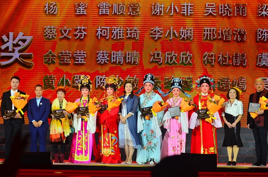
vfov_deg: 11.4
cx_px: 134
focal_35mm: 120
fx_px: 891
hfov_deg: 17.1
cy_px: 88
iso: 320
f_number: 5
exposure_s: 1/400
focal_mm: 80
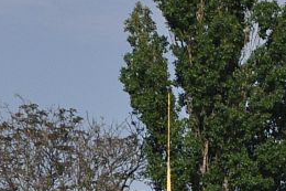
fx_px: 3112
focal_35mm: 392
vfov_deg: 3.5
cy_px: 367
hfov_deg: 5.2
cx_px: 421
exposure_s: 1/1600
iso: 400
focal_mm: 48
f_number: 7.1
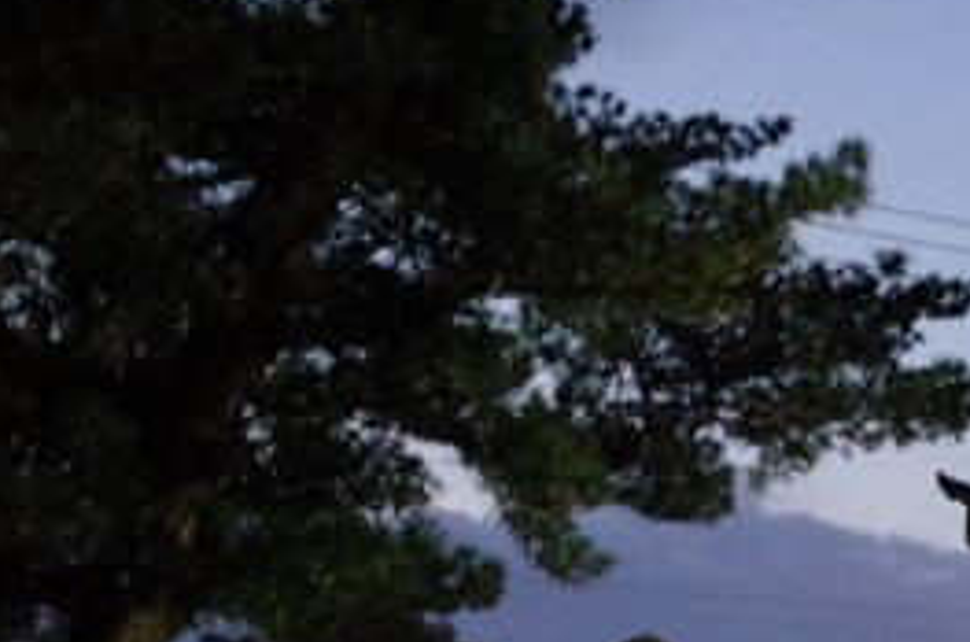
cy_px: 989
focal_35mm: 109
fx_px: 2930
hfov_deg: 16.2
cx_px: 1693
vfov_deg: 11.9
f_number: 2.8
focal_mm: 18.3
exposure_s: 1/8
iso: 3200
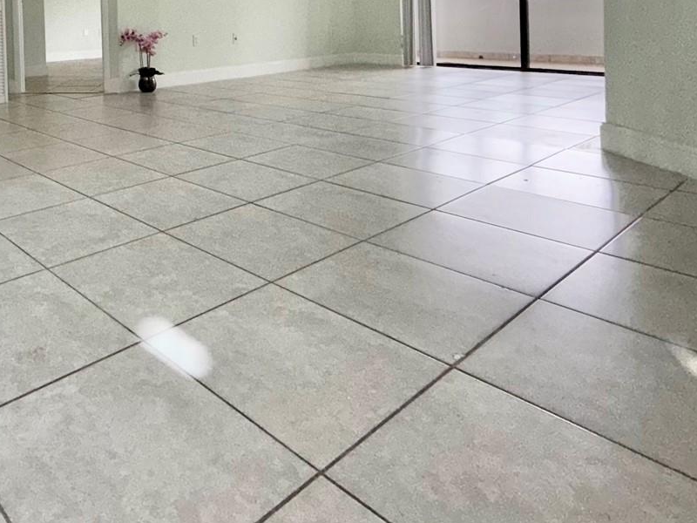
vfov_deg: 43.7
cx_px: 88
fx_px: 564
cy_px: 19
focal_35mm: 28
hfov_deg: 56.1
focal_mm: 2.22
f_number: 2.2
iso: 200
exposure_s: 1/86
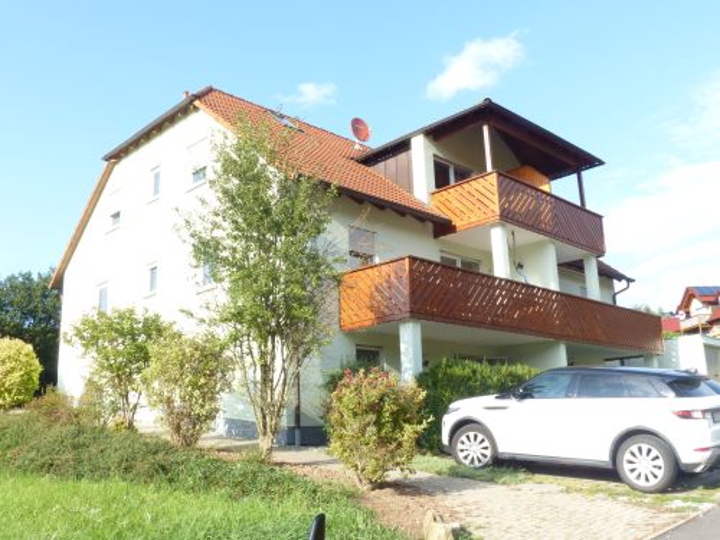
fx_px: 686
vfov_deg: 42.9
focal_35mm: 33
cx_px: 360
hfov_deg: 55.4
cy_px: 270
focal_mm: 5.9
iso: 100
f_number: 8
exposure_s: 1/60
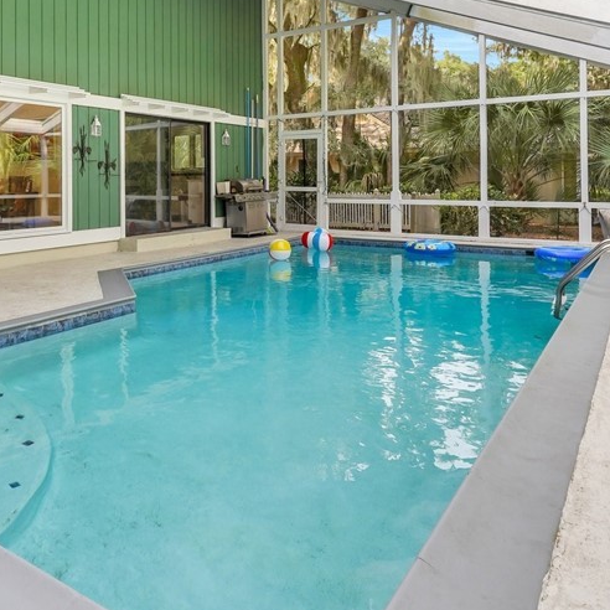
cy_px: 184
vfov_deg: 52.6
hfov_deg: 52.7
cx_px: 192
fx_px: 598
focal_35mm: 30
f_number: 9
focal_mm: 16
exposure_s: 1/100
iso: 320
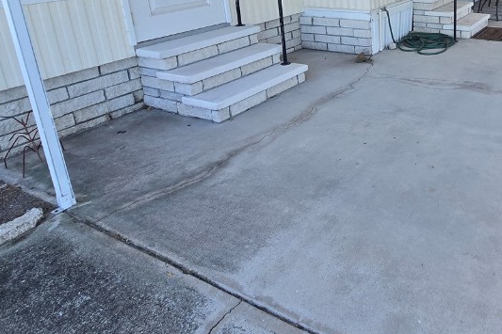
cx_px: 428
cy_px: 32
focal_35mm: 26
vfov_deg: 44.9
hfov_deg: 61.3
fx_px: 362
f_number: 2.2
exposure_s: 1/234
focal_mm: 2.2
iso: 50
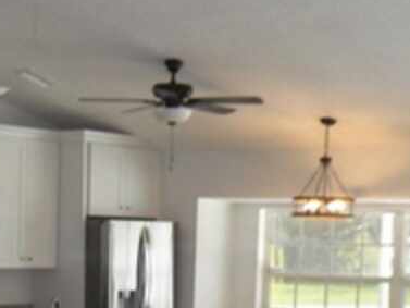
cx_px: 70
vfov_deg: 14.7
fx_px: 1126
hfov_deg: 20.4
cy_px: 430
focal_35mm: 95
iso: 125
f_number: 2.8
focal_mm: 4.9
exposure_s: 1/160
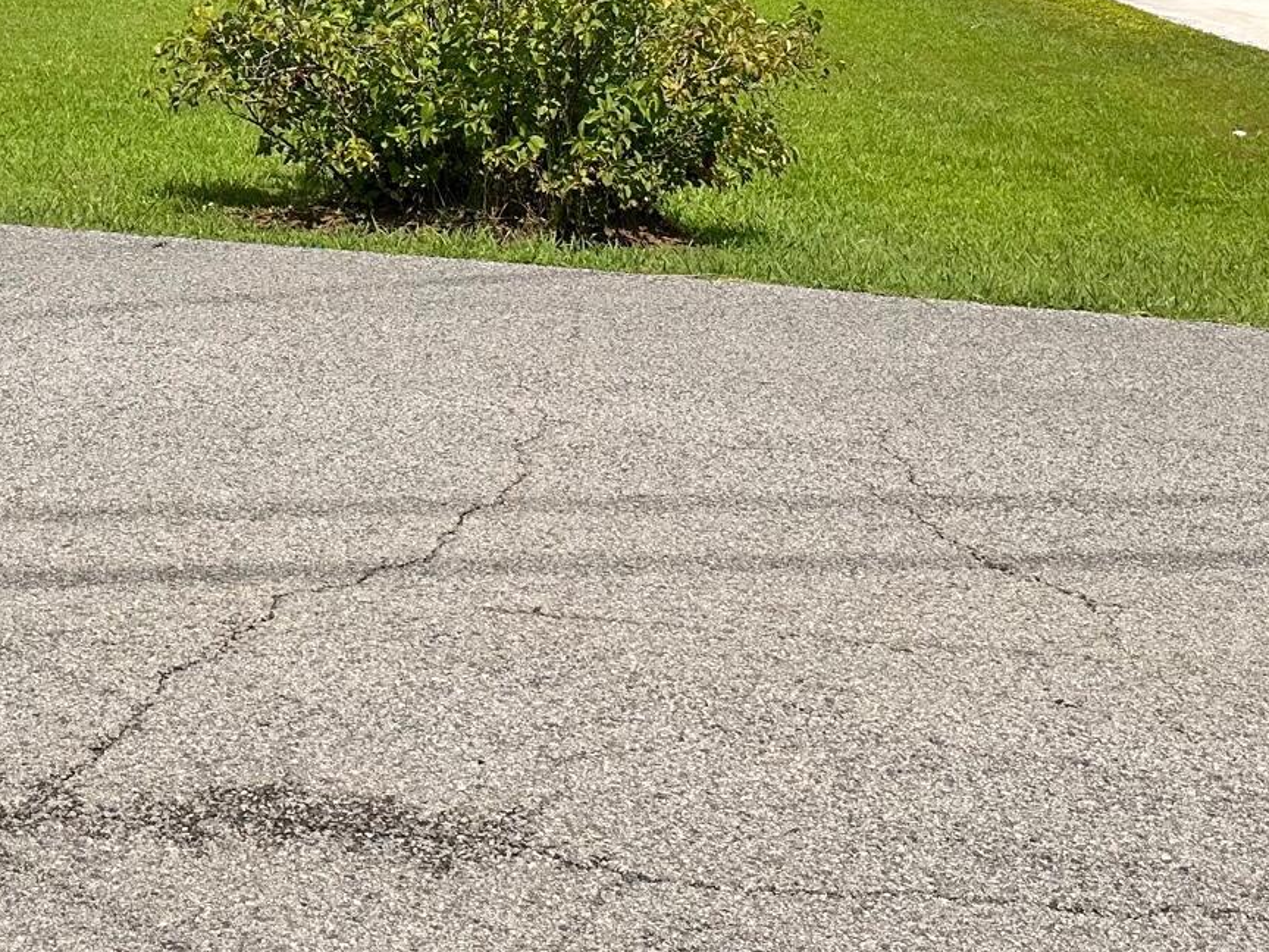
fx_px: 2053
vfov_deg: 24.2
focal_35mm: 56
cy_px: -119
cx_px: 485
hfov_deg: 34.2
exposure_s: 1/7042
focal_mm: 6.86
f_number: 1.78
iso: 80
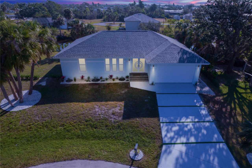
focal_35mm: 22
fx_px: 154
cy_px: 84
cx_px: 126
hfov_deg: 78.6
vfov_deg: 57.2
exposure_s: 1/730
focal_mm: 8.38
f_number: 2.8
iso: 100
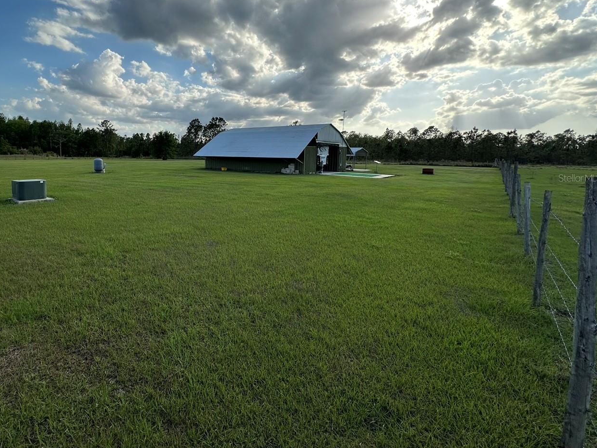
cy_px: 178
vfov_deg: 70.8
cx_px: 220
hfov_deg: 85.8
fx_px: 310
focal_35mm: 18
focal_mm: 2.22
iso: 50
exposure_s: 1/1618
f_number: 2.2
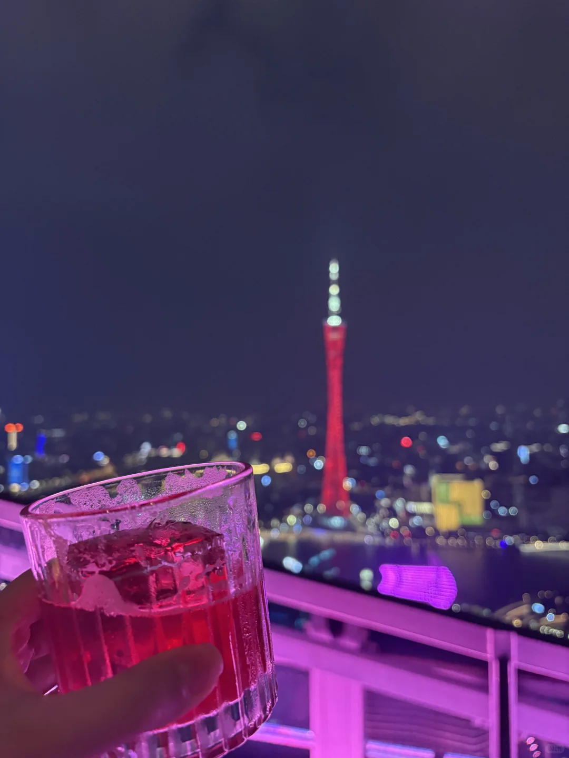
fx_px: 570
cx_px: 284
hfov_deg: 53.1
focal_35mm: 26
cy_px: 379
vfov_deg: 67.3
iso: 500
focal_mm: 5.96
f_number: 1.6
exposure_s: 1/29
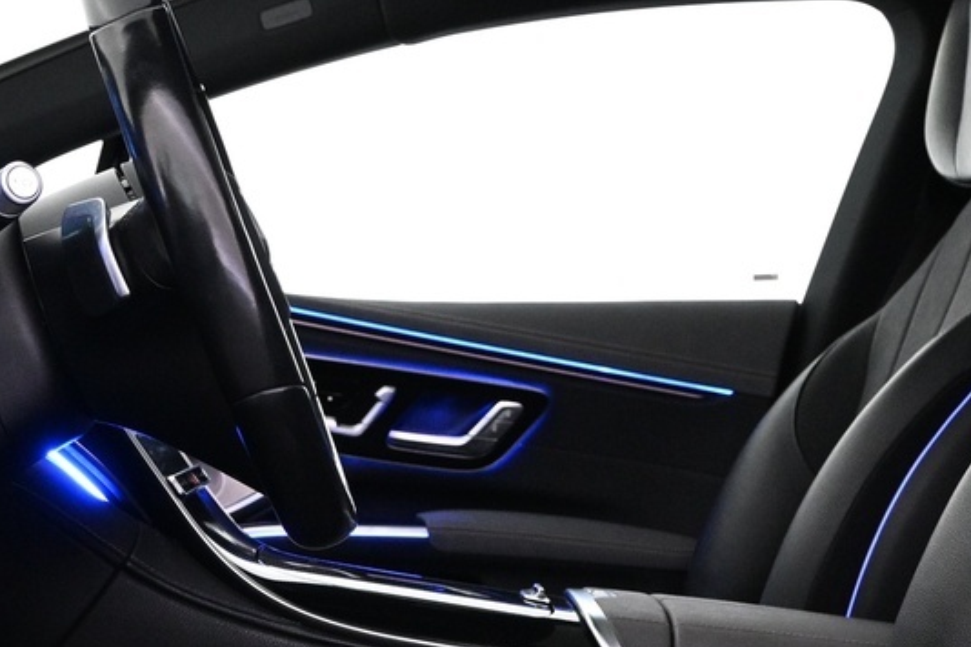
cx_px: 380
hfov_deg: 22.9
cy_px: 443
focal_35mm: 89
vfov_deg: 15.4
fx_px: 2394
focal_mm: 19.5
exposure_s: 1/30
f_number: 3.8
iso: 1600
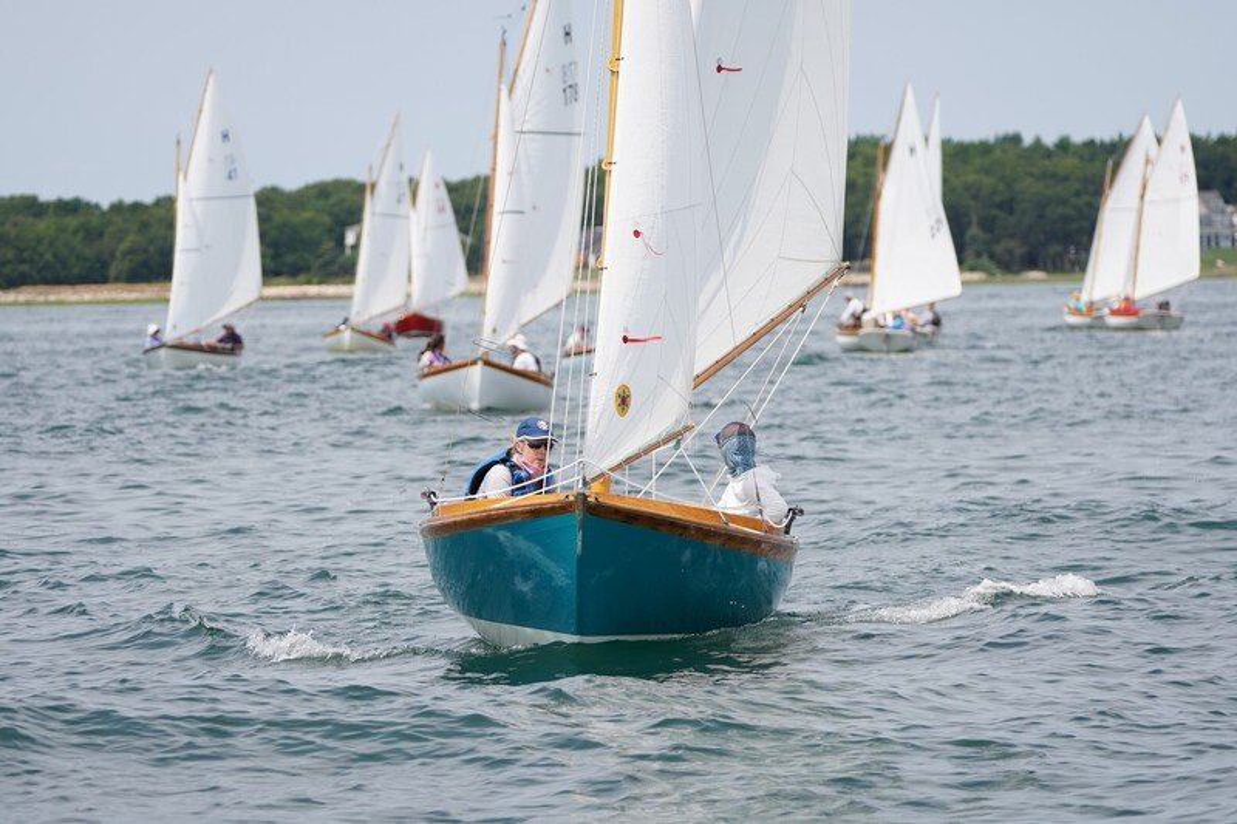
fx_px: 7729
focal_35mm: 225
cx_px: 618
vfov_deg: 6.1
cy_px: 412
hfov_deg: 9.2
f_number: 5
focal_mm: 150
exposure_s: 1/1250
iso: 200
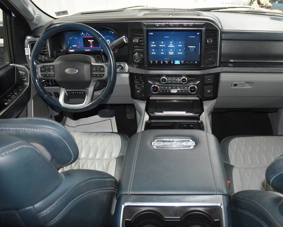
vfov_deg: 47.1
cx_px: 173
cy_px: 113
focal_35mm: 31
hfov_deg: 56.6
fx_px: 260
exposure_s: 1/60
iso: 3200
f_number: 3.5
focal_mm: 18
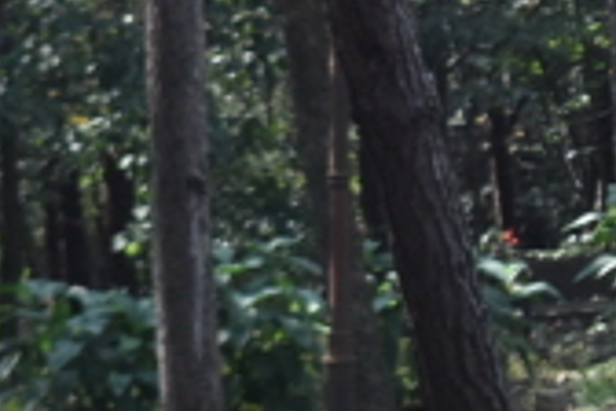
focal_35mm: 490
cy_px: 228
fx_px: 8383
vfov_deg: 2.8
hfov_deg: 4.1
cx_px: 1481
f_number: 7.1
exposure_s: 1/200
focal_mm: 55
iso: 400
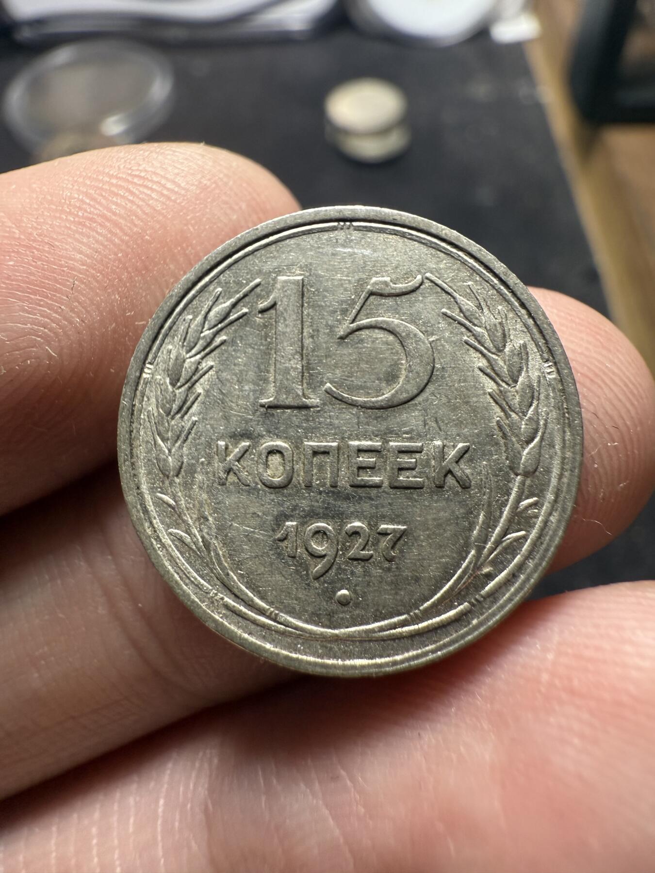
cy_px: 436
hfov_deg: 56.8
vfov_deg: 71.6
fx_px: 606
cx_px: 328
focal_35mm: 24
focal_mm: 2.22
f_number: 2.2
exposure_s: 1/142
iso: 160
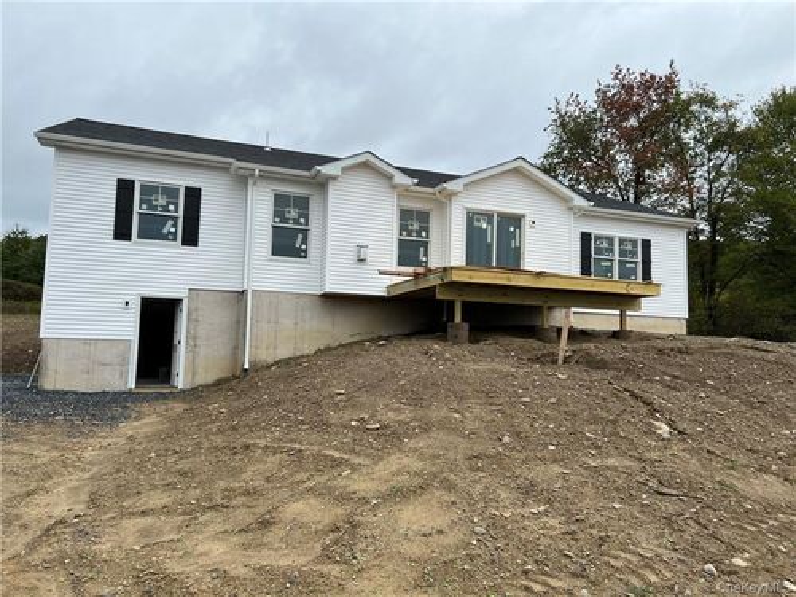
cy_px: 298
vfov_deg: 53.1
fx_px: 598
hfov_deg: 67.3
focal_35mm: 26
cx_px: 398
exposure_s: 1/4630
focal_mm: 5.7
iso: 50
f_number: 1.5
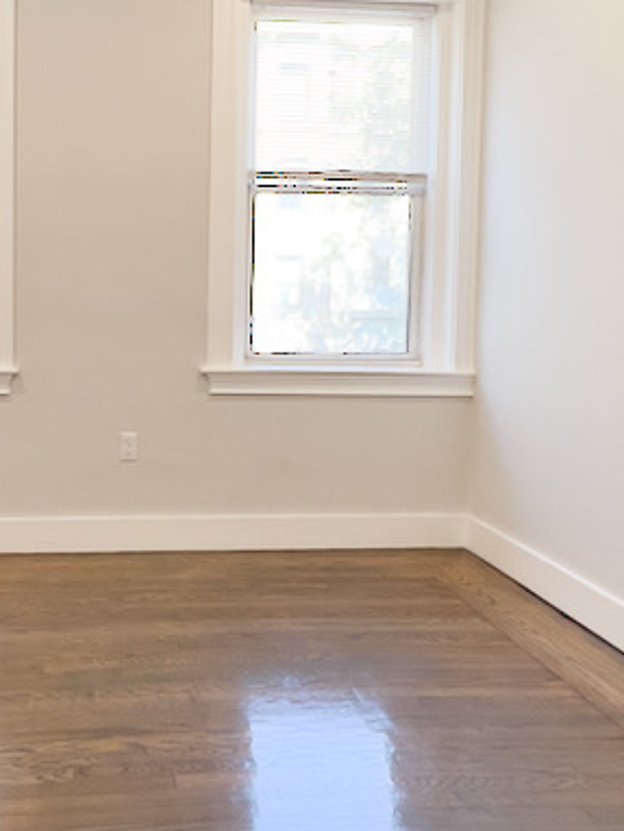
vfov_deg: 53.6
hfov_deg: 40.3
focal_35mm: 34
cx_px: 137
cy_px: 335
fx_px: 816
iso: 100
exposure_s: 1/122
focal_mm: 1.57
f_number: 1.8
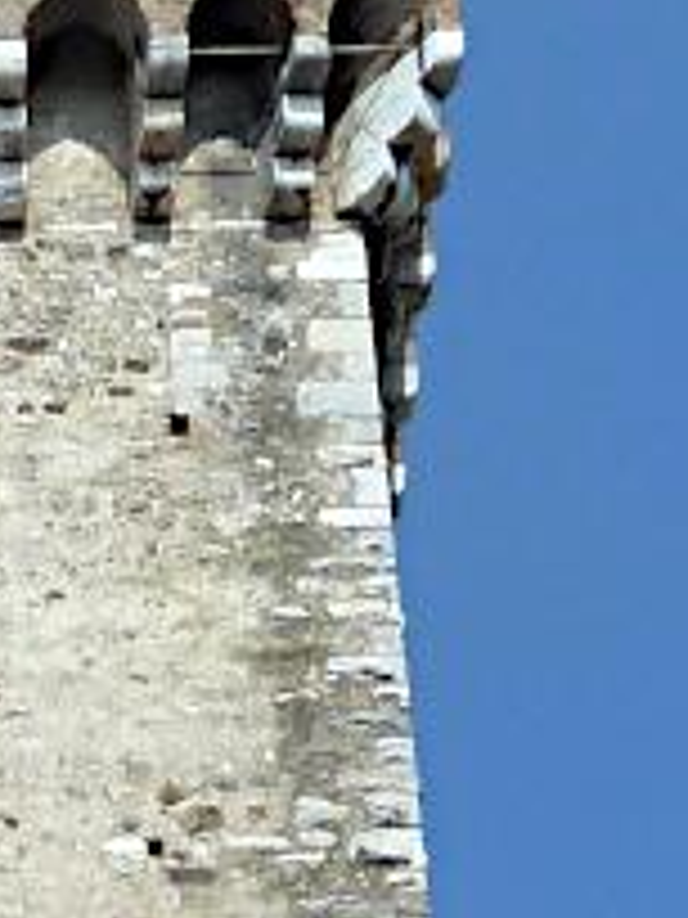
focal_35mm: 147
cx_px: -238
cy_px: 2110
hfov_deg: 9.9
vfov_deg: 11.4
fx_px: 3896
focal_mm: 4.1
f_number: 5.6
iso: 80
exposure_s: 1/500
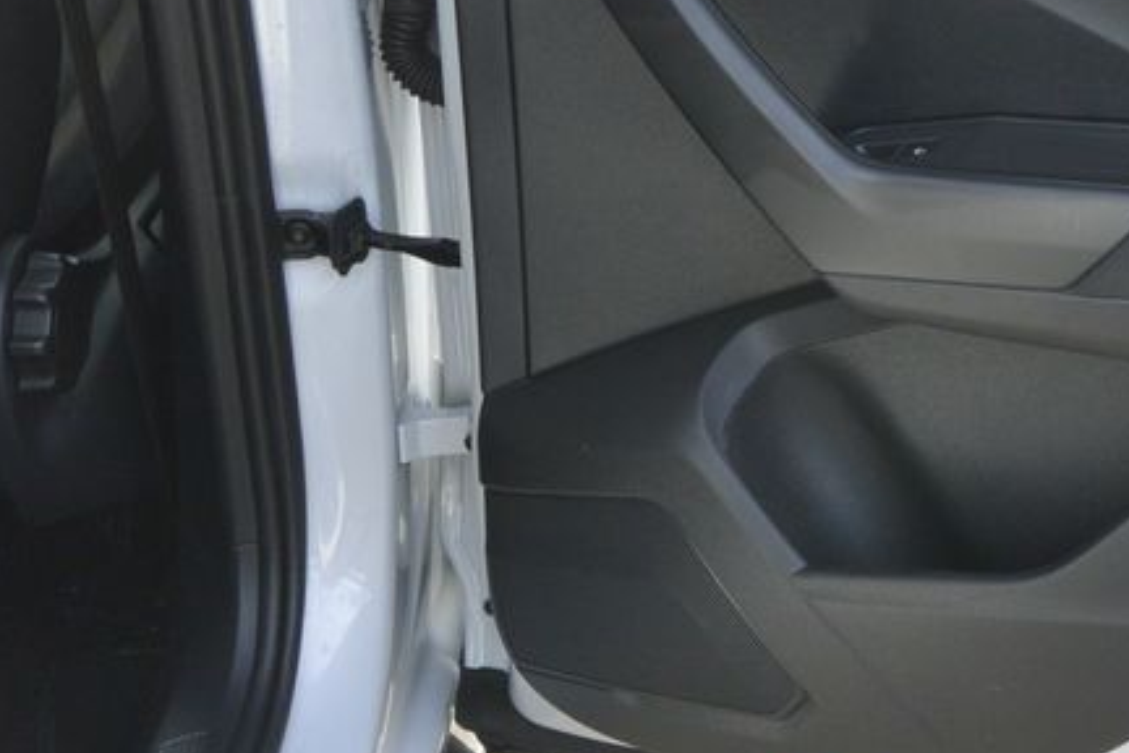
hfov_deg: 28.7
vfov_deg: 21.0
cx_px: 1226
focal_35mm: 64
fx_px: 2007
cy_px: 140
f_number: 3.5
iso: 200
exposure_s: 1/200
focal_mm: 10
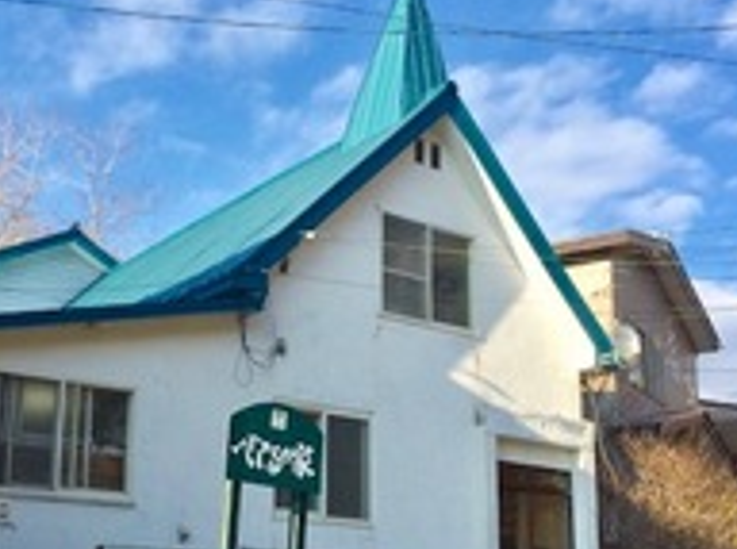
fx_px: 1126
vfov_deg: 27.0
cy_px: 411
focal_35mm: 53
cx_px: 299
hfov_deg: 36.1
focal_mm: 4.15
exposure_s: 1/1208
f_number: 2.2
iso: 32
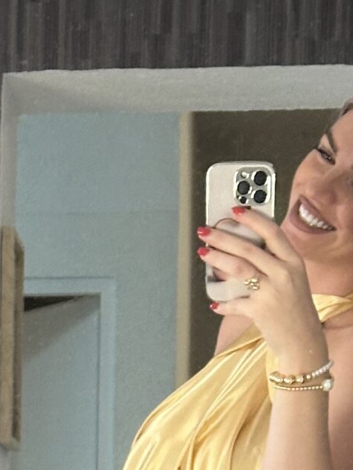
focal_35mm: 197
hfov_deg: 7.5
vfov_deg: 9.8
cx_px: 32
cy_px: 673
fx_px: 2679
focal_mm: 6.86
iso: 250
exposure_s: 1/50
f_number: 1.78
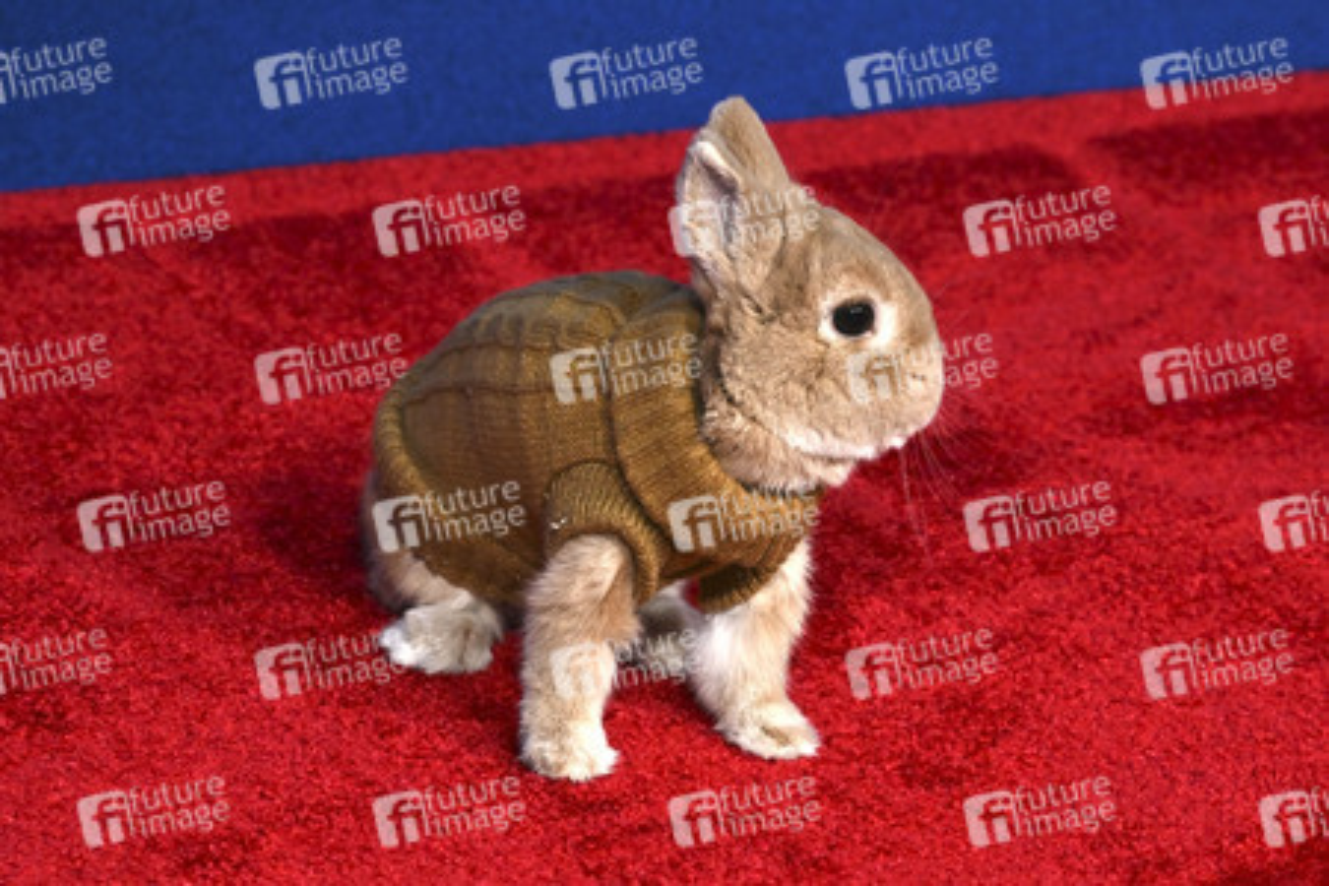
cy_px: 443
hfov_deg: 17.1
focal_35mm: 120
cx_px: 664
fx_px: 4430
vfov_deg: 11.4
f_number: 5.6
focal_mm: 120
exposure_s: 1/250
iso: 2000
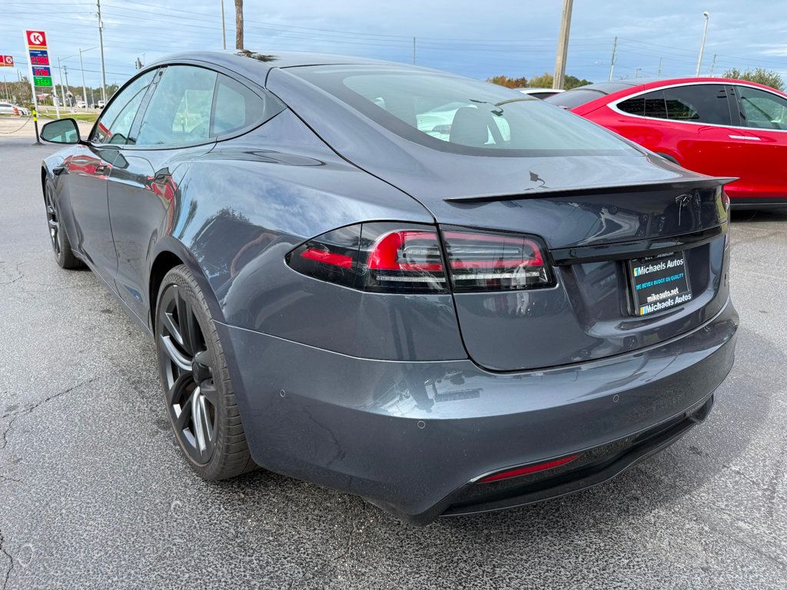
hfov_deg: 71.6
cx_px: 394
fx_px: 546
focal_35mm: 24
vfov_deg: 56.8
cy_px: 295
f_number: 1.78
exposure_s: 1/1901
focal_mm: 6.76
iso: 80
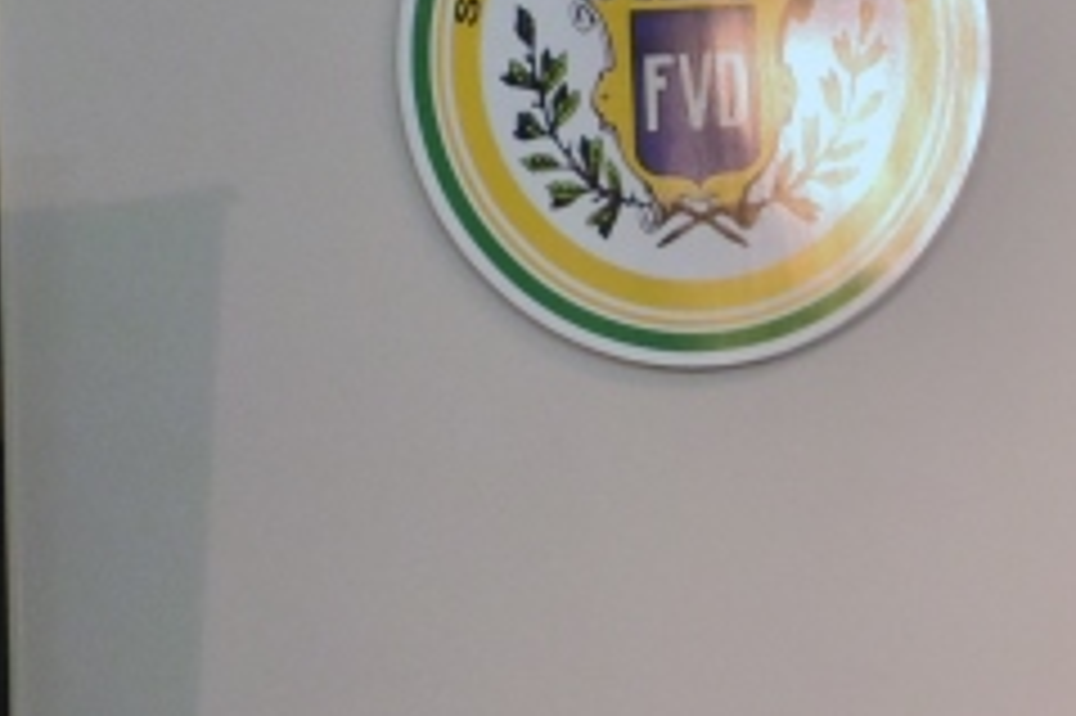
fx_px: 11917
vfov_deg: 3.4
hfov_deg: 5.1
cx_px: 1913
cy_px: 862
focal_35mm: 399
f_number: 5.6
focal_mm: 62
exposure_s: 1/80
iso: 1600
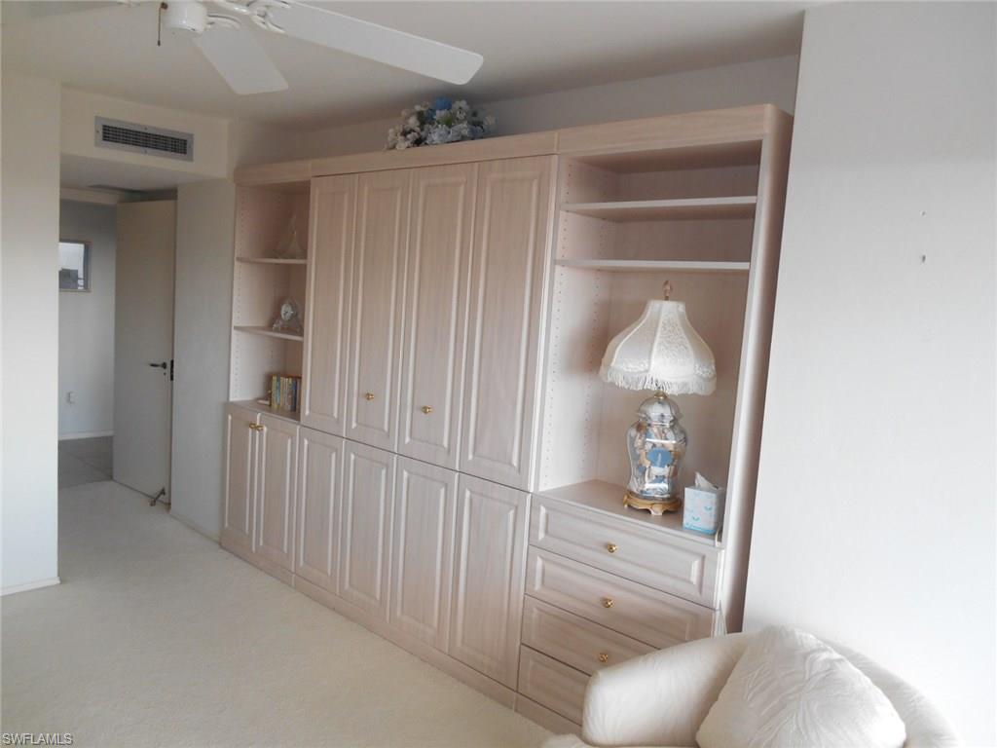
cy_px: 374
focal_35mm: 26
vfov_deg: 53.1
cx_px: 498
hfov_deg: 67.3
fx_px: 749
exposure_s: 1/30
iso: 200
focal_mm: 4.7
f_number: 3.4
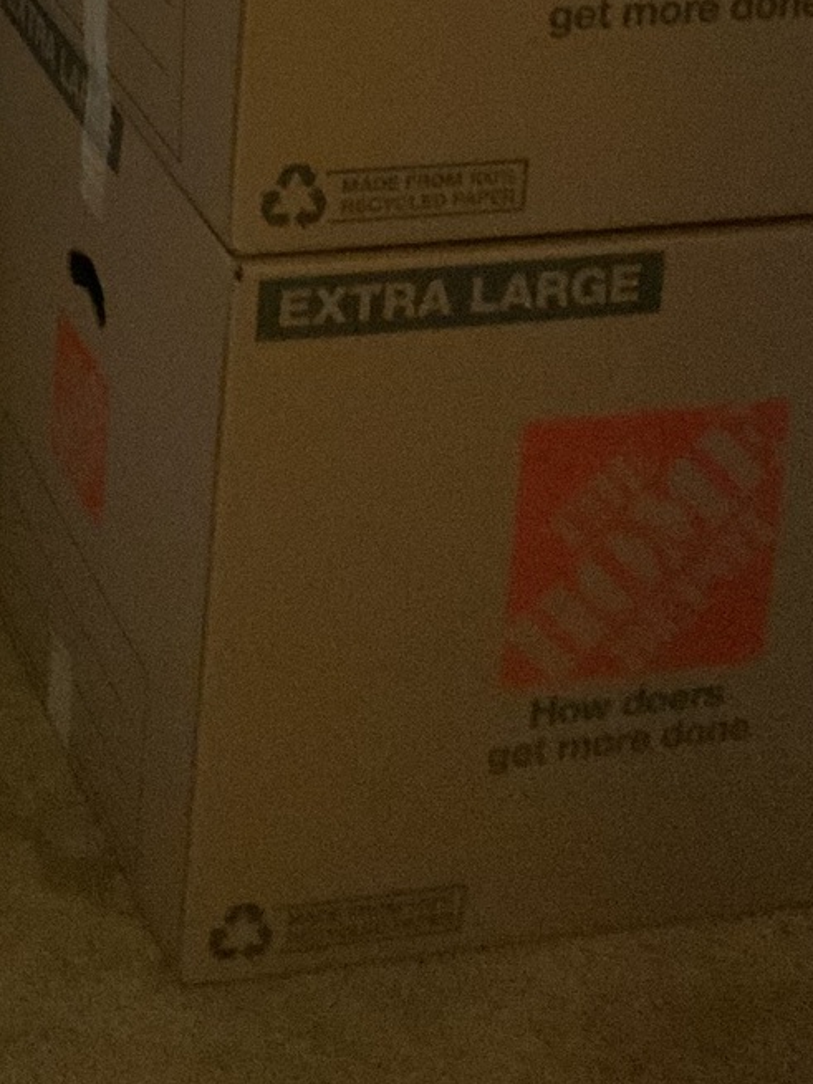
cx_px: -252
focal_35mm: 102
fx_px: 3195
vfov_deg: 16.7
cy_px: -728
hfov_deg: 13.9
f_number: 1.8
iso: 400
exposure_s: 1/30
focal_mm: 3
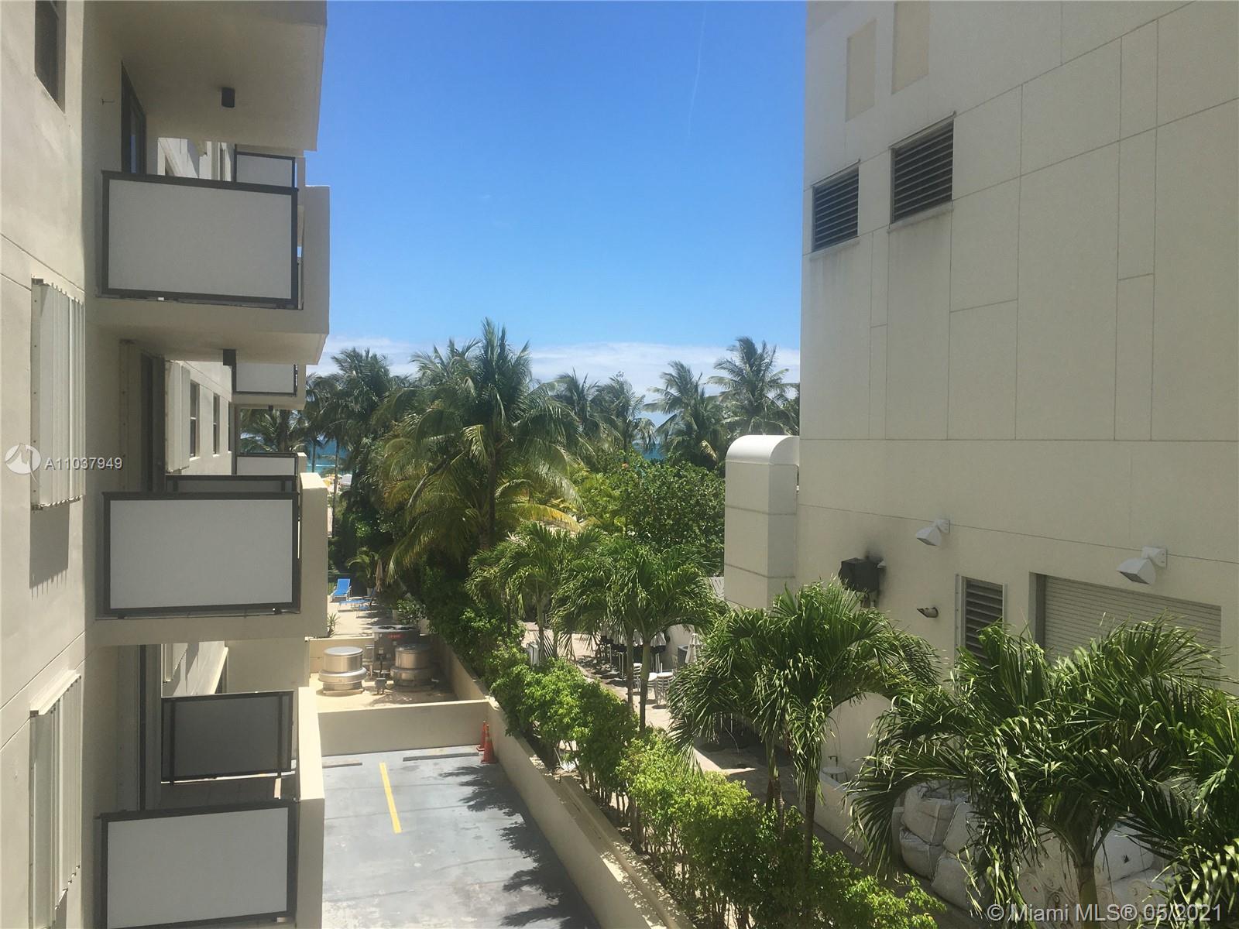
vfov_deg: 48.2
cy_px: 464
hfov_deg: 61.7
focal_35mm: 29
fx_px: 1038
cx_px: 620
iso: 25
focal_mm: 4.15
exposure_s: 1/1709
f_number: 2.2
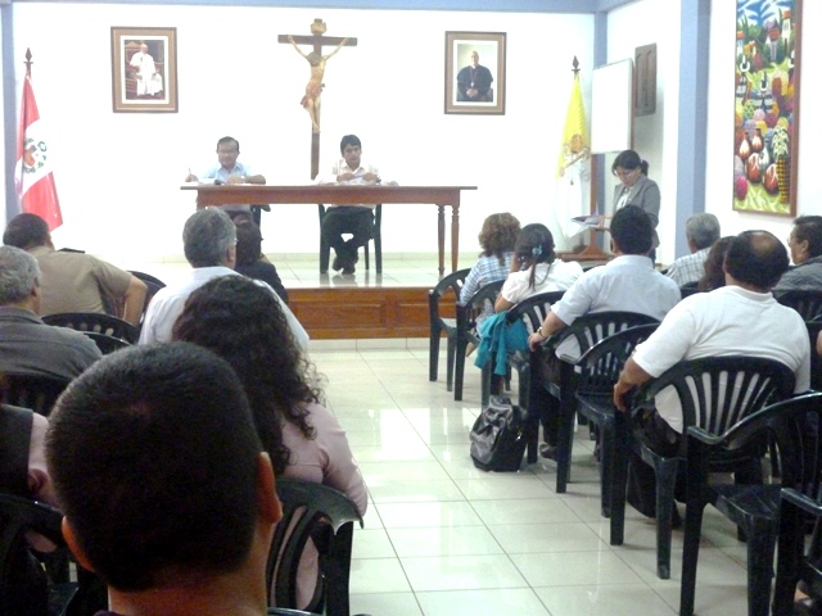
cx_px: 411
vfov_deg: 26.1
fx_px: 1330
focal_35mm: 56
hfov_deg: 34.3
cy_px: 308
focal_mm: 10
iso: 800
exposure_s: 1/15
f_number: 4.4
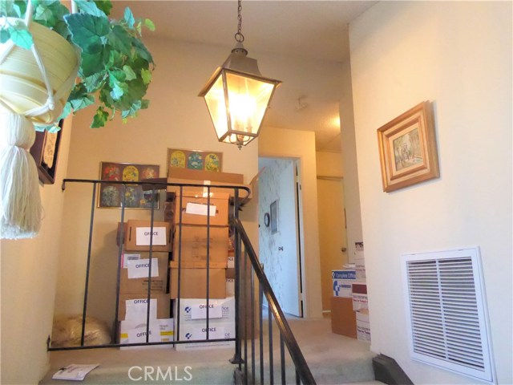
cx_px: 256
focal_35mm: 25
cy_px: 192
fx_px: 370
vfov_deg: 54.9
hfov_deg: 69.4
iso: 1600
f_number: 3.3
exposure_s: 1/100
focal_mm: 4.3
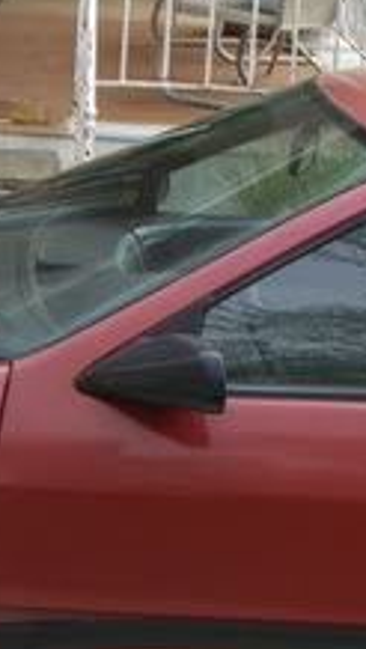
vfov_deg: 14.1
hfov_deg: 8.0
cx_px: 286
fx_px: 2616
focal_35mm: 152
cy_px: 301
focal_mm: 6.2
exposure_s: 1/400
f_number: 2.7
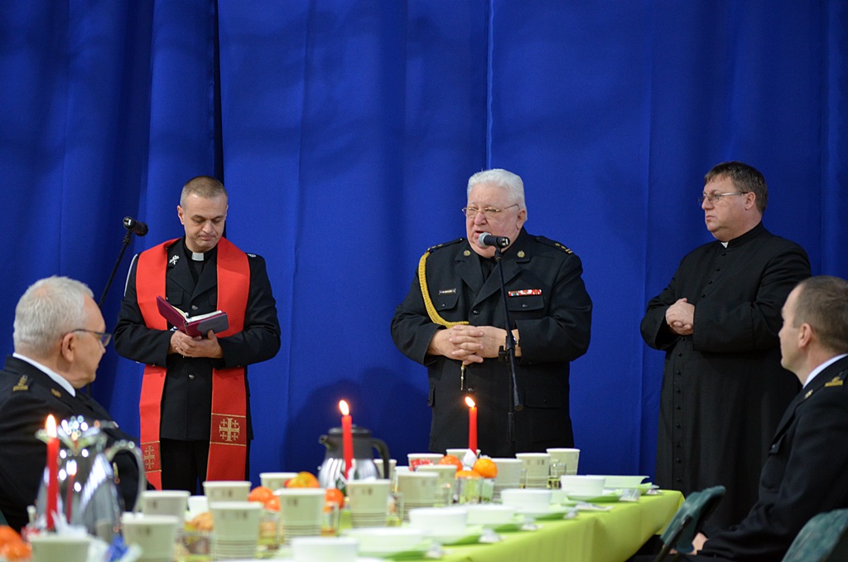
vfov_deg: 9.9
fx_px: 3244
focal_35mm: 138
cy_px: 281
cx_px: 424
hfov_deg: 14.9
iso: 1000
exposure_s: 1/40
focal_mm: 92
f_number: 4.5
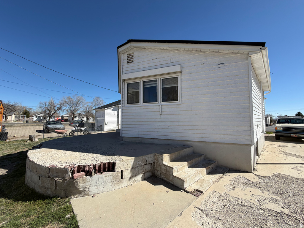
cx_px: 152
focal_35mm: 14
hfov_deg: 102.1
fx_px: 123
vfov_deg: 85.7
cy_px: 114
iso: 20
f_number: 2.2
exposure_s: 1/914
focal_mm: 2.22
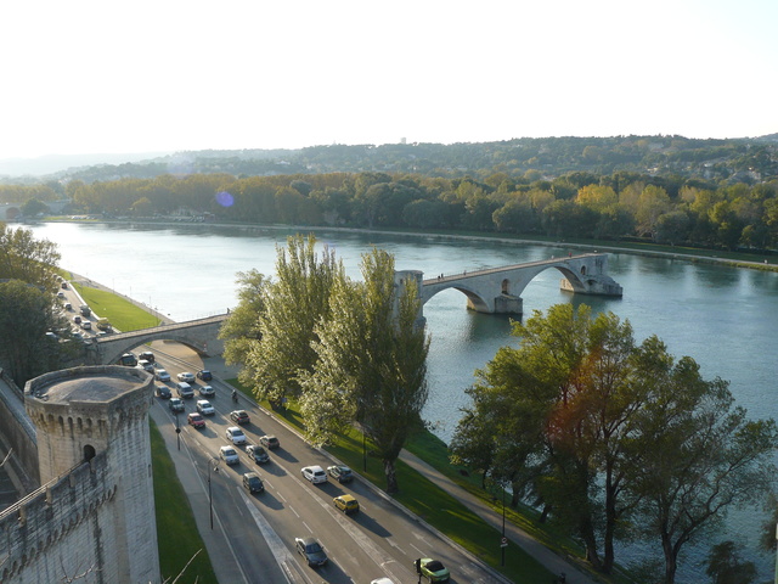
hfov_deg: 51.4
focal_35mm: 36
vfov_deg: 39.7
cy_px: 292
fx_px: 809
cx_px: 389
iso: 100
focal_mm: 6
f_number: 4.5
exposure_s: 1/200
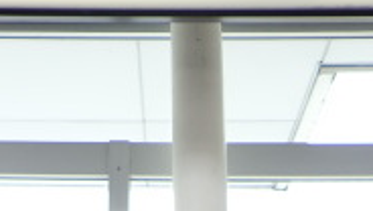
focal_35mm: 106
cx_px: 126
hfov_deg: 20.1
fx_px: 1050
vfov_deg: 10.3
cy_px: -256
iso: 64
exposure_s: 1/100
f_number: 2.6
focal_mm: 4.9
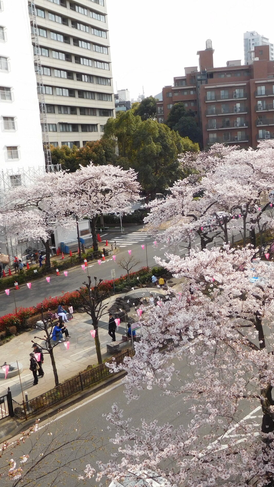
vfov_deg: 54.0
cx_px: 144
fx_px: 478
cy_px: 245
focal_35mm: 37
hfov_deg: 32.0
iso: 125
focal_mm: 4.5
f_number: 3.4
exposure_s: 1/640
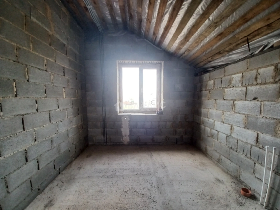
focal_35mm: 13
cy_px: 105
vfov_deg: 89.9
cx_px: 140
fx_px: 105
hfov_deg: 106.2
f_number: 2.2
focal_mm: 1.42
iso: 125
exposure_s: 1/50
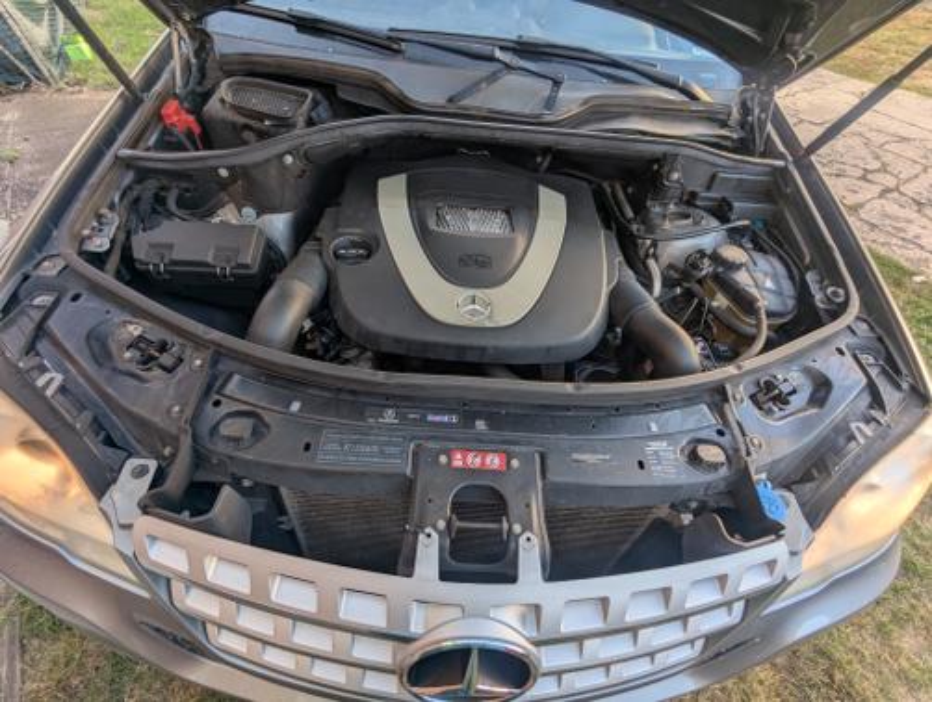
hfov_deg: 94.4
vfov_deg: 78.2
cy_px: 351
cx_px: 466
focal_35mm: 16
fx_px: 431
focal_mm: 2.35
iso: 44
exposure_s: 1/153
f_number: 2.2
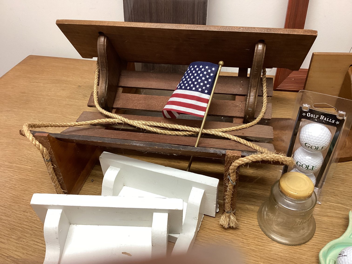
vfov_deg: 45.4
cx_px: 176
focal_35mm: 31
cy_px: 132
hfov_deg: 58.3
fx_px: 315
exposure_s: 1/60
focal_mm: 3.3
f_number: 2.4
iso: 125
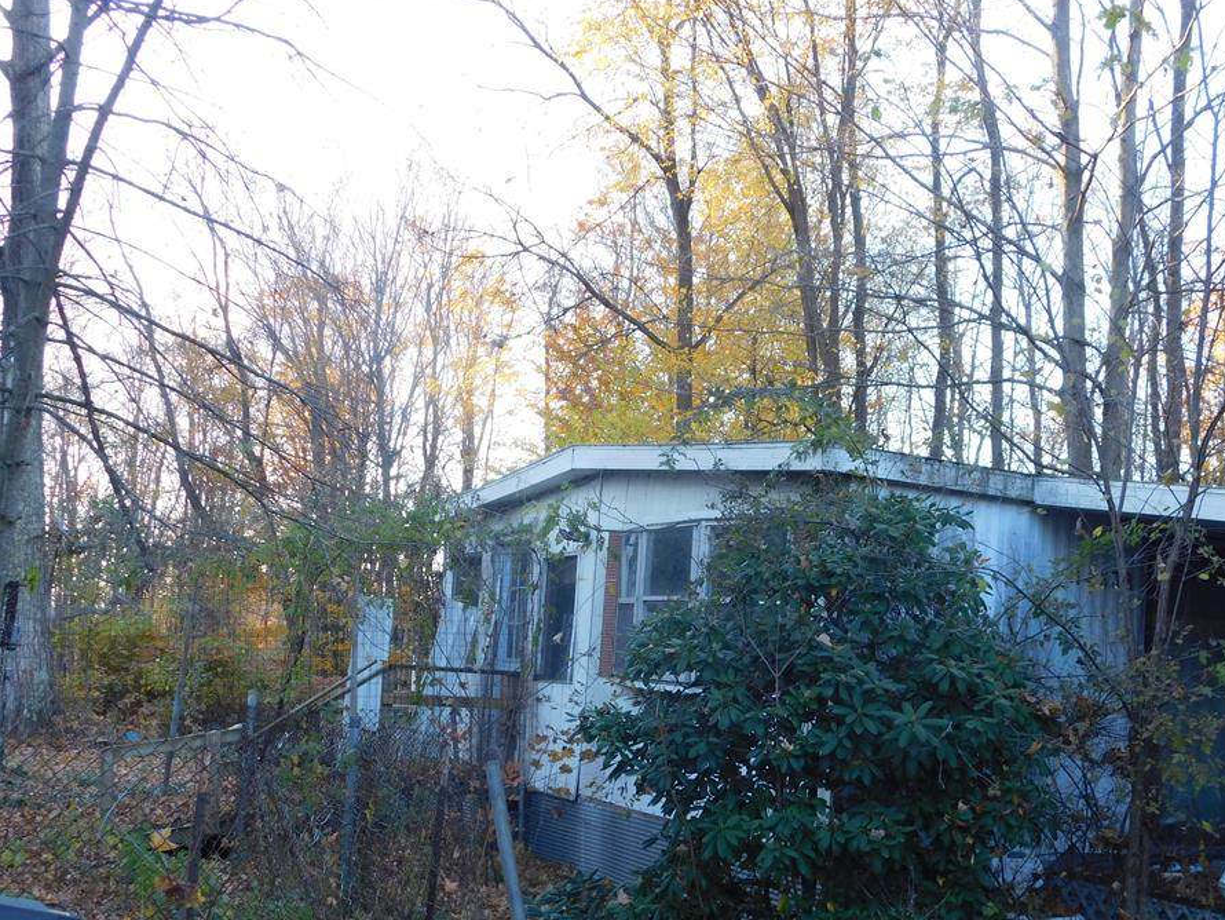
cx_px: 703
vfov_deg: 31.5
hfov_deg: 41.1
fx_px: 1628
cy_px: 523
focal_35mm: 46
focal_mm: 7.1
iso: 125
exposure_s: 1/40
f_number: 3.6
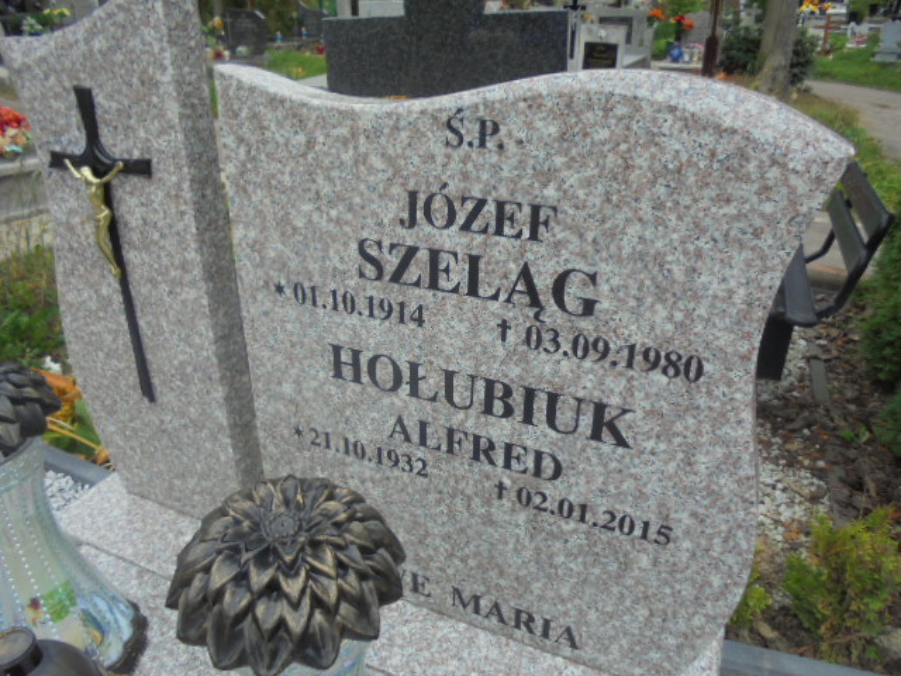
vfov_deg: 53.1
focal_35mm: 26
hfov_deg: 67.3
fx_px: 677
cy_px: 338
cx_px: 450
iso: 100
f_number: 3.5
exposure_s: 1/100
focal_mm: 4.6
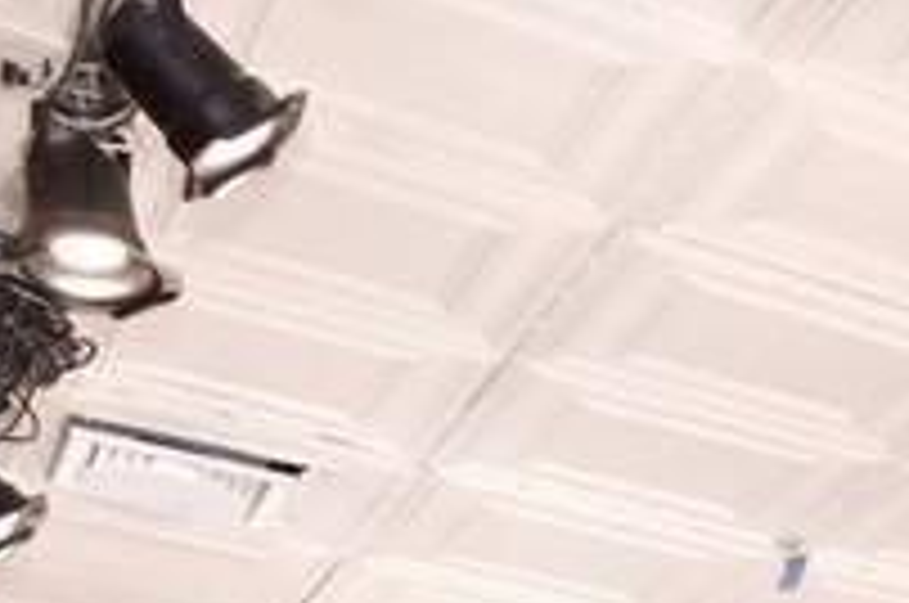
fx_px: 2445
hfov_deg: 14.7
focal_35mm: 97
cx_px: 2097
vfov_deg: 11.5
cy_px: 1472
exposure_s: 1/80
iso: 640
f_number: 11
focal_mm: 12
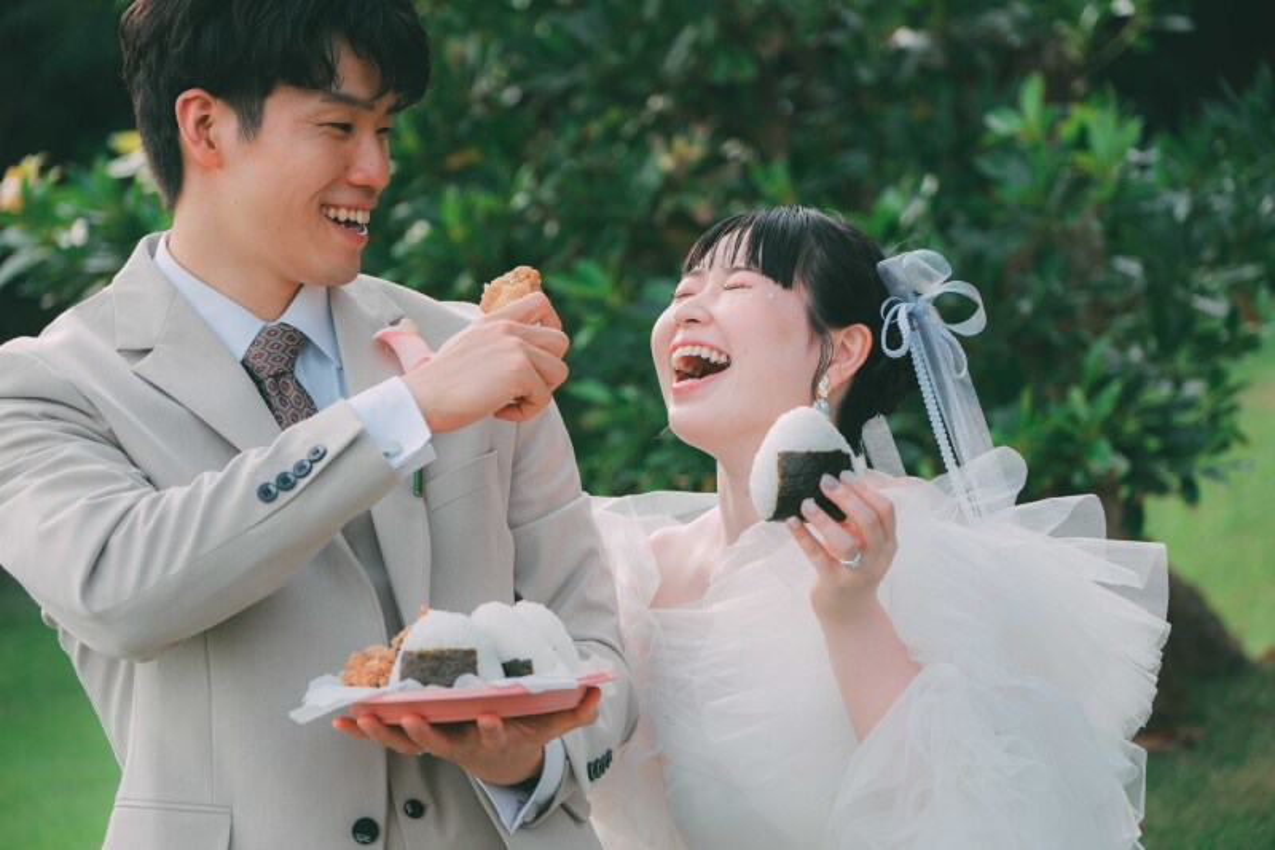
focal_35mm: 136
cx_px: 638
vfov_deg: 10.1
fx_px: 4815
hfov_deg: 15.1
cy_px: 425
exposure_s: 1/800
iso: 160
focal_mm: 90.6
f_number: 2.8
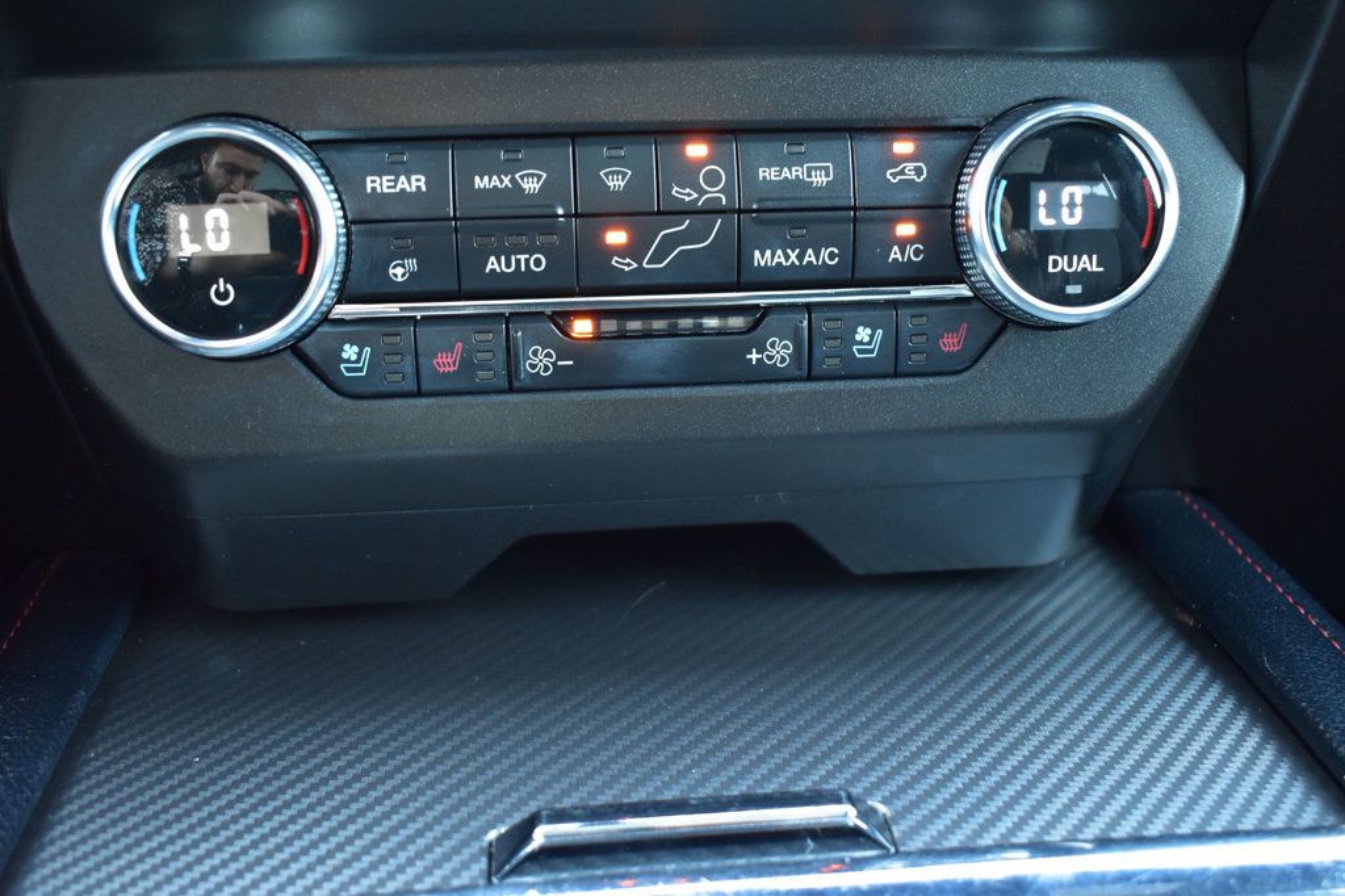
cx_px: 672
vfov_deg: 38.3
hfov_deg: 55.1
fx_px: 1288
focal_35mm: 34
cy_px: 448
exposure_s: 1/15
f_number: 4
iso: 1600
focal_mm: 23
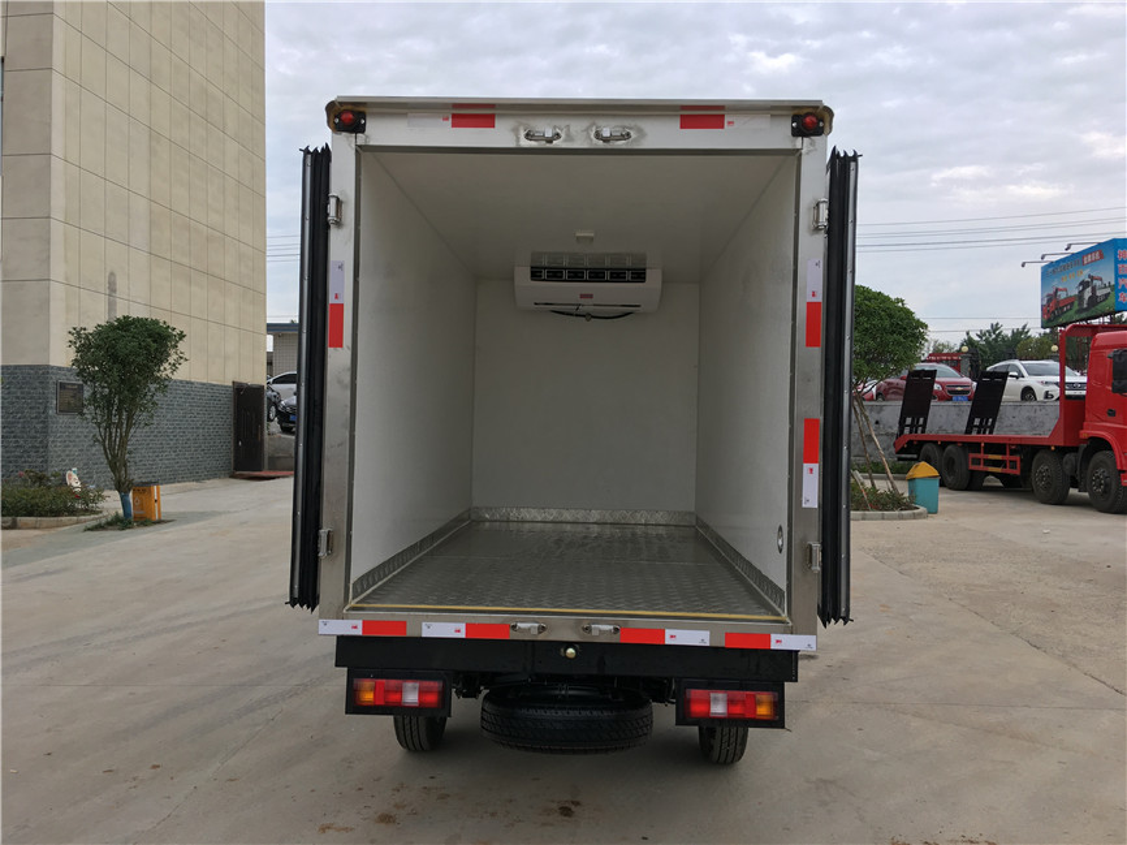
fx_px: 944
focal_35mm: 29
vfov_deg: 48.2
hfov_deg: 61.7
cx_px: 564
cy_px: 422
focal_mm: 4.15
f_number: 2.2
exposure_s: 1/377
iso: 25
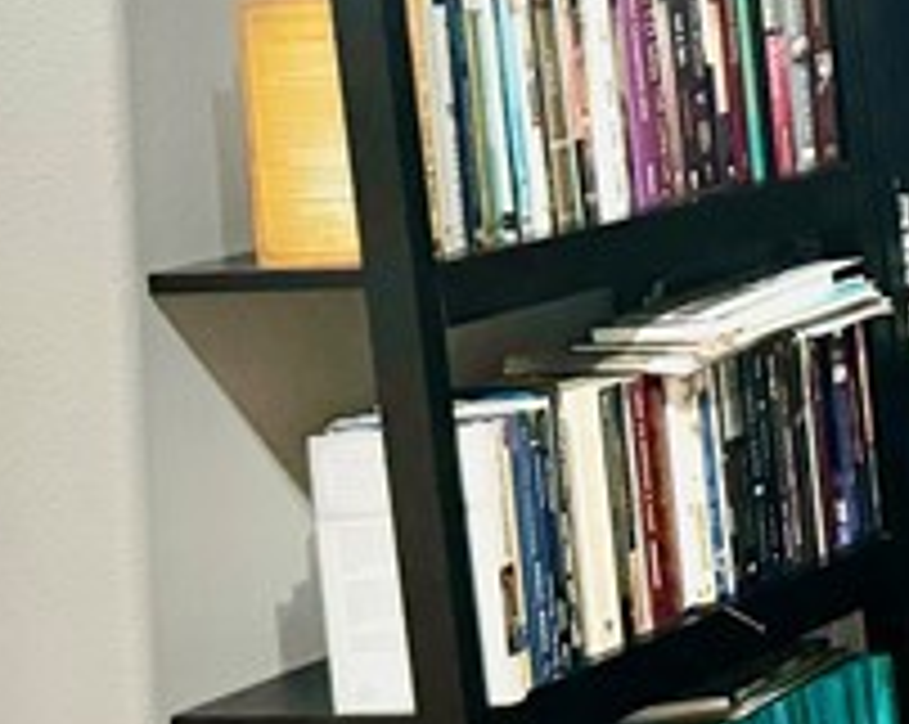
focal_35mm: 119
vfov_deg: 12.6
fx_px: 3197
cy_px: -175
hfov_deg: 12.9
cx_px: 2088
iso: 640
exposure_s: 1/60
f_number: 1.78
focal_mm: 6.76
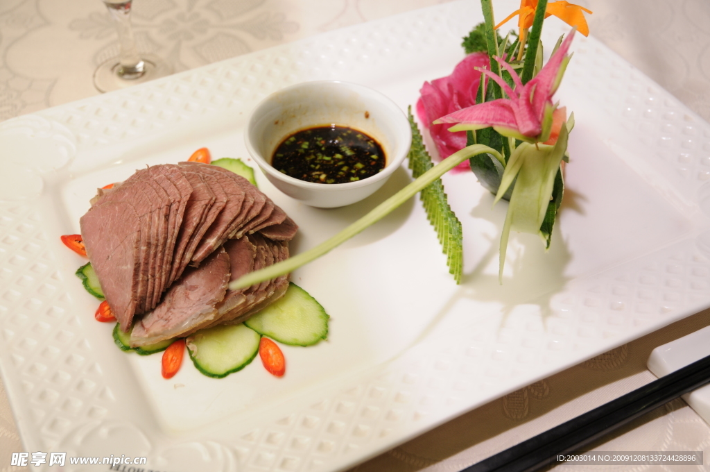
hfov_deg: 41.2
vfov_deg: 28.0
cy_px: 236
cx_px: 355
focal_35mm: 48
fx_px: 945
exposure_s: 1/40
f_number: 4.5
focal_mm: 32
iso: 200
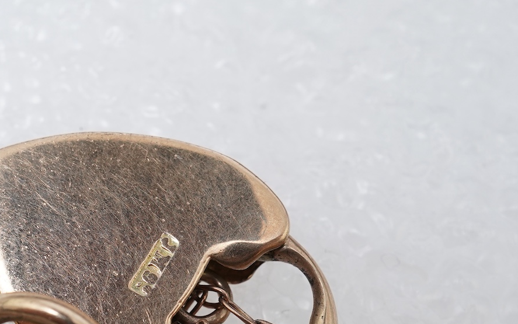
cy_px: 247
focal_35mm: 93
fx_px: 1313
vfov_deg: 14.0
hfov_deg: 22.1
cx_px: 126
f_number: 16
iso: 400
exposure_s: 1/125
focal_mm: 30
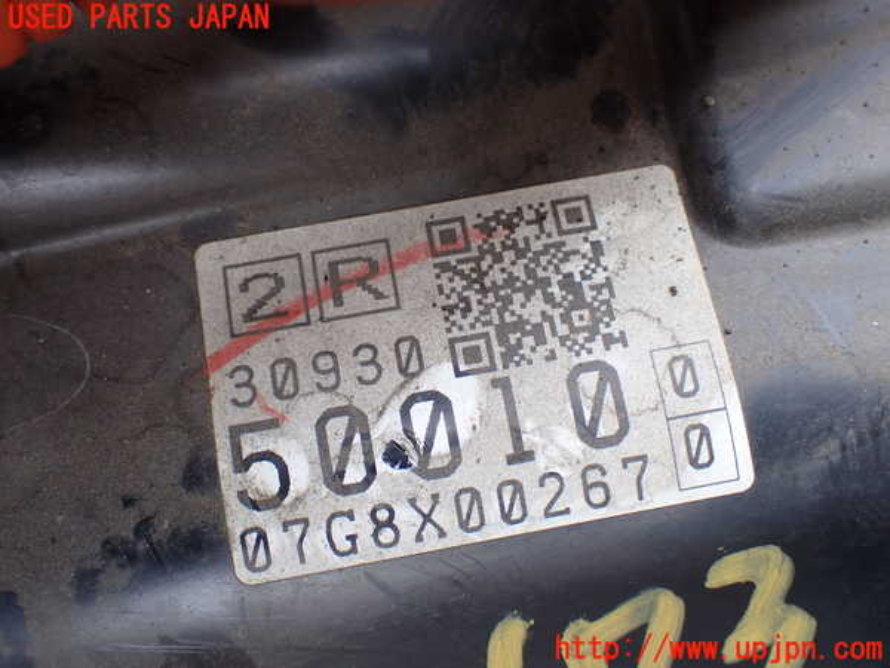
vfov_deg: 35.1
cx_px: 445
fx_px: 1054
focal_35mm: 41
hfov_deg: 45.8
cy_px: 334
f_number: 2.8
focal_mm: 7.31
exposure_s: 1/160
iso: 160
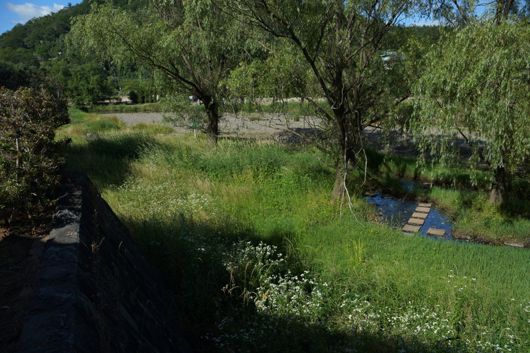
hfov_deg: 67.4
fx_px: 397
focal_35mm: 27
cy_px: 176
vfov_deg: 47.9
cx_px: 265
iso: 100
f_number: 5.6
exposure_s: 1/200
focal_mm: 18
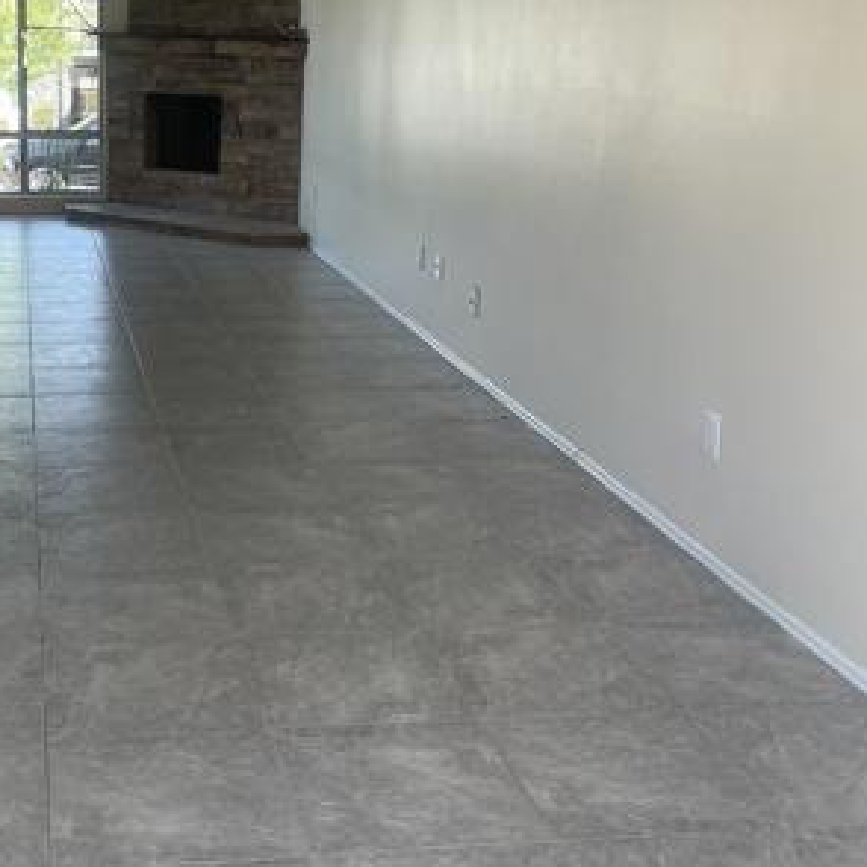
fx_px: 1417
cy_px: 327
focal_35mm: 50
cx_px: 203
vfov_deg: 33.9
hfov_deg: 33.3
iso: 40
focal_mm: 4.2
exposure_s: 1/121
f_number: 1.6
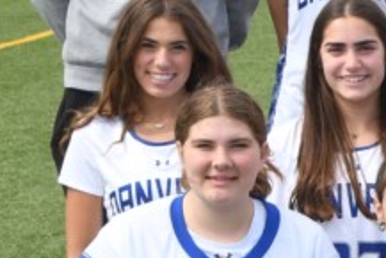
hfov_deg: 9.5
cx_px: 688
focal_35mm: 205
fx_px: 2203
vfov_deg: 6.7
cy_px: 152
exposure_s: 1/250
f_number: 13
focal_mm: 29
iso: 400
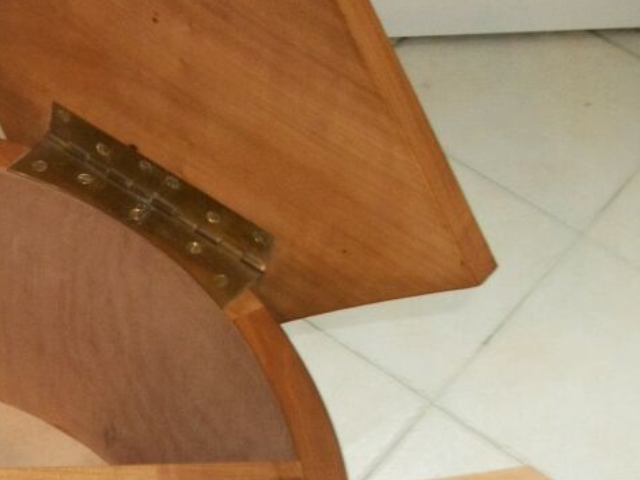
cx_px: -178
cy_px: 453
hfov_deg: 20.6
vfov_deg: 16.7
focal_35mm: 87
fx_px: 1608
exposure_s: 1/30
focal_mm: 5.7
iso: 160
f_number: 2.9
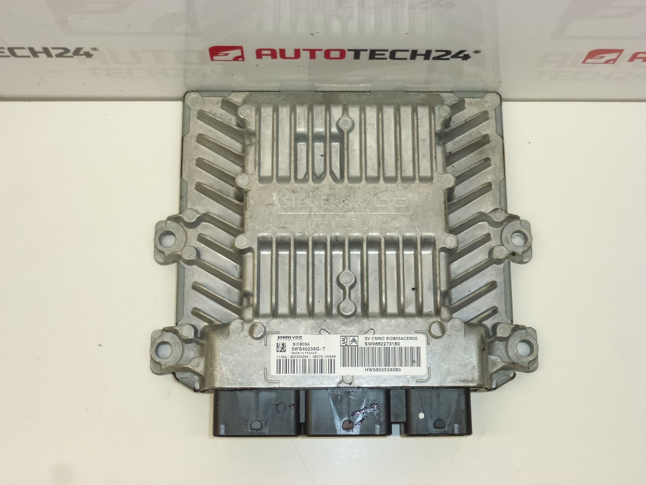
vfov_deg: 29.7
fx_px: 914
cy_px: 242
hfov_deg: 38.9
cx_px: 323
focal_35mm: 49
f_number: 4.1
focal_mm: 8.7
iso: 400
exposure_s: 1/200
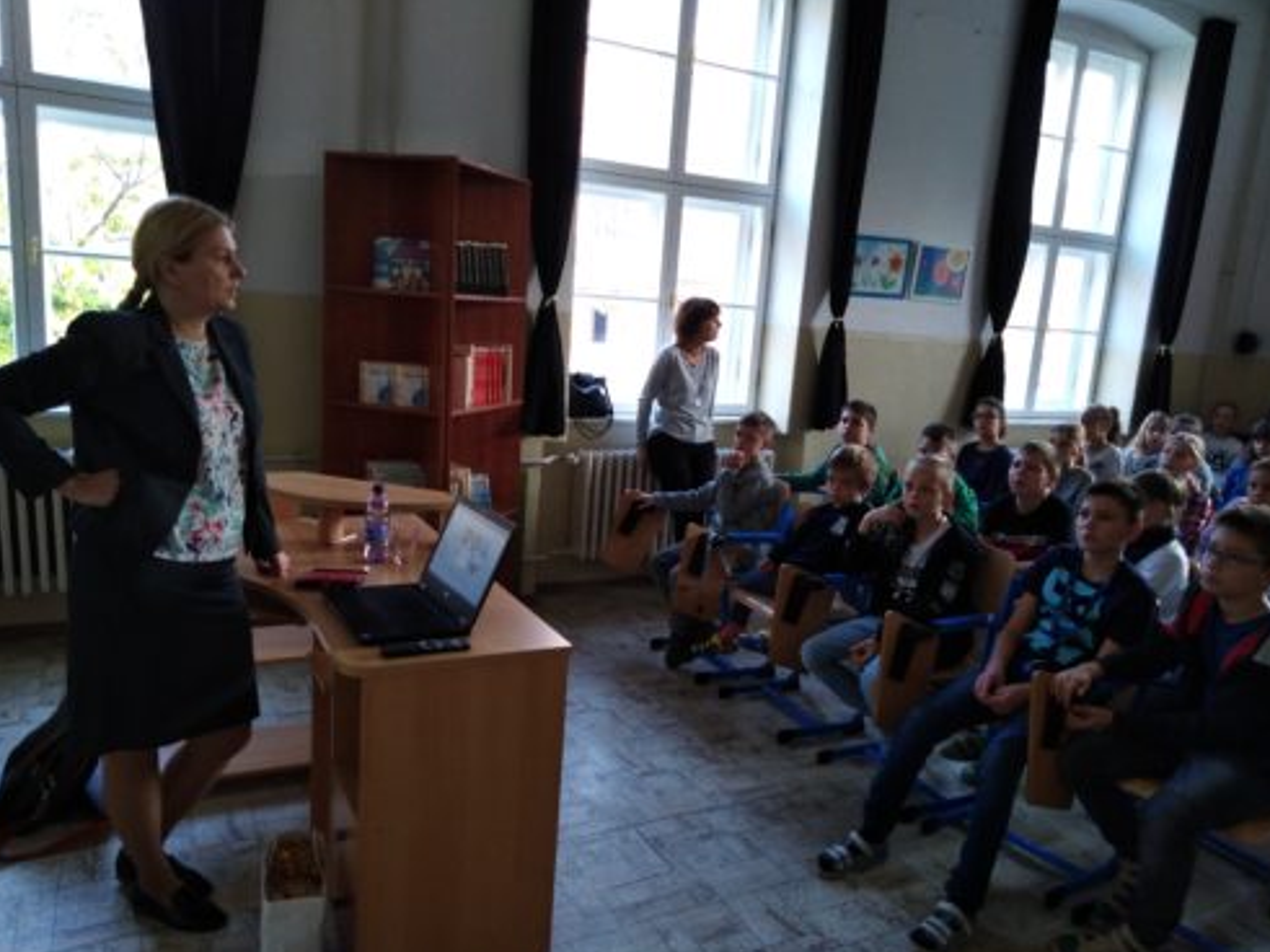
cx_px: 634
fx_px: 990
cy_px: 486
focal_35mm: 27
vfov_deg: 51.3
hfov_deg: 65.3
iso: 381
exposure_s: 1/25
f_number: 2.2
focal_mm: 3.46
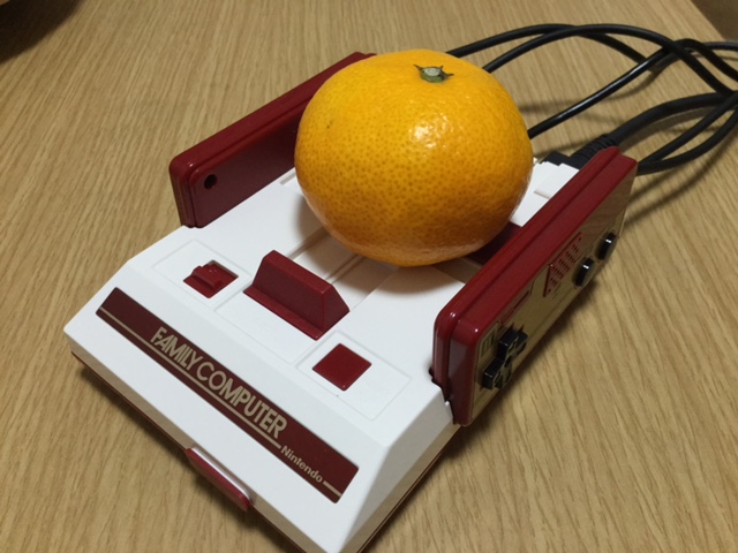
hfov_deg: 58.4
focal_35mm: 31
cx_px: 369
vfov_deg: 45.4
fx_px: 661
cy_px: 276
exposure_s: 1/30
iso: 80
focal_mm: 3.3
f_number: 2.4
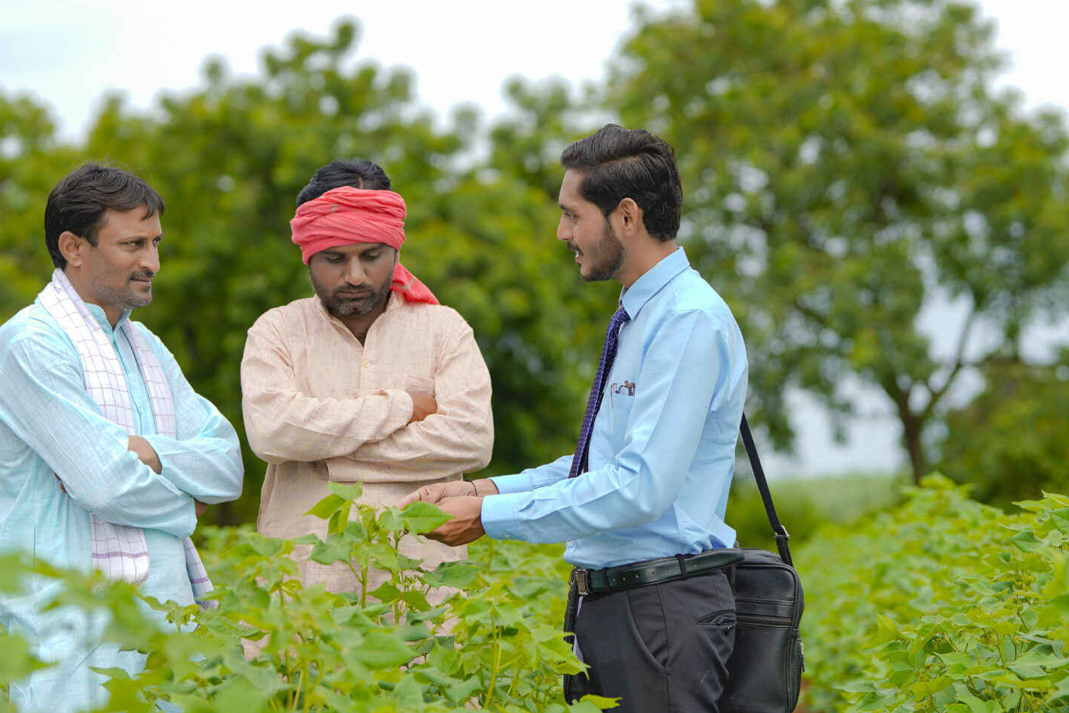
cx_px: 548
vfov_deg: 11.2
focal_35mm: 122
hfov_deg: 16.8
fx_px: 3622
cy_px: 227
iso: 50
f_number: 2.8
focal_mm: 85
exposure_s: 1/800
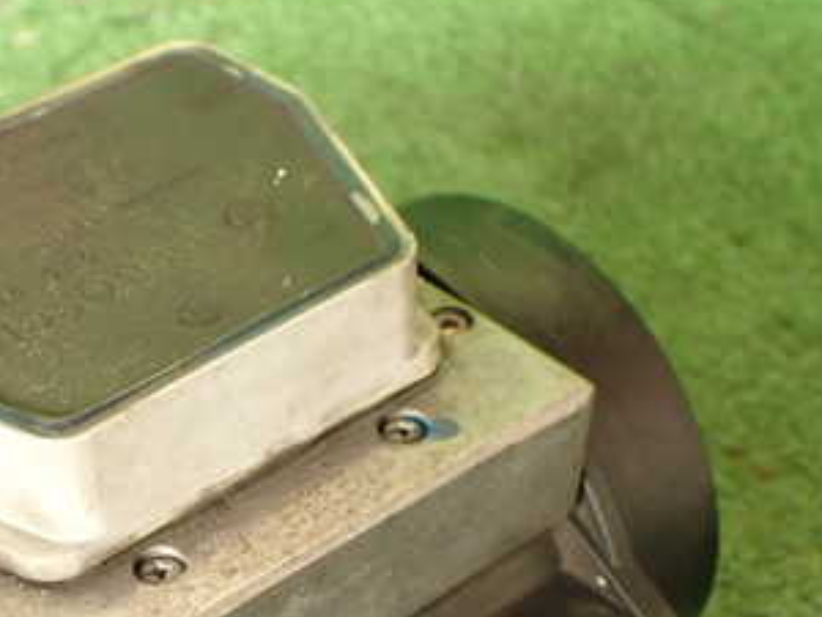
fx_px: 1710
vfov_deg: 19.9
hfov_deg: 26.3
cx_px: 118
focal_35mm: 72
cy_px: 601
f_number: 2.5
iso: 250
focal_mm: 6.37
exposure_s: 1/40
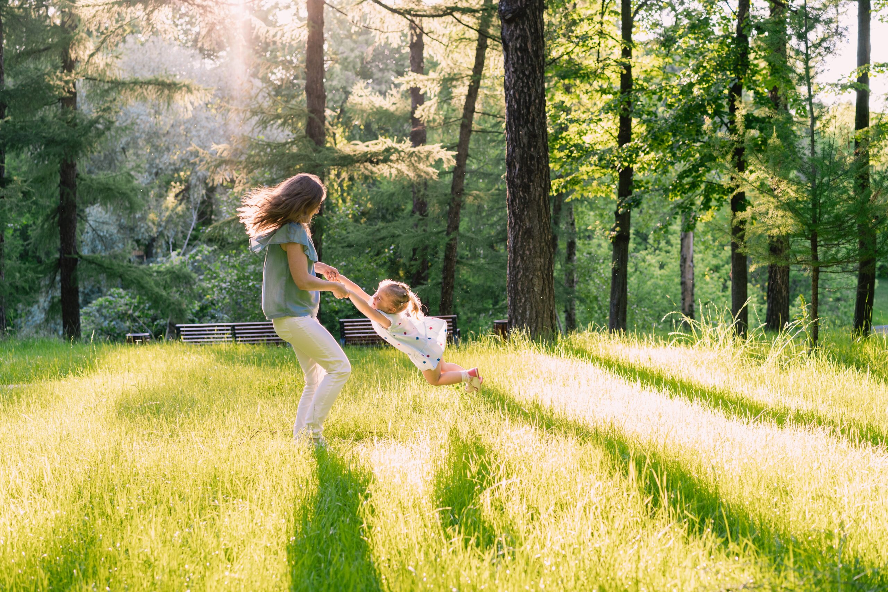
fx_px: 1357
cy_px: 296
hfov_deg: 36.2
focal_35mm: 55
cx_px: 444
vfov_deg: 24.6
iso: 800
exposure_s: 1/400
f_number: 3.5
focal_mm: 55
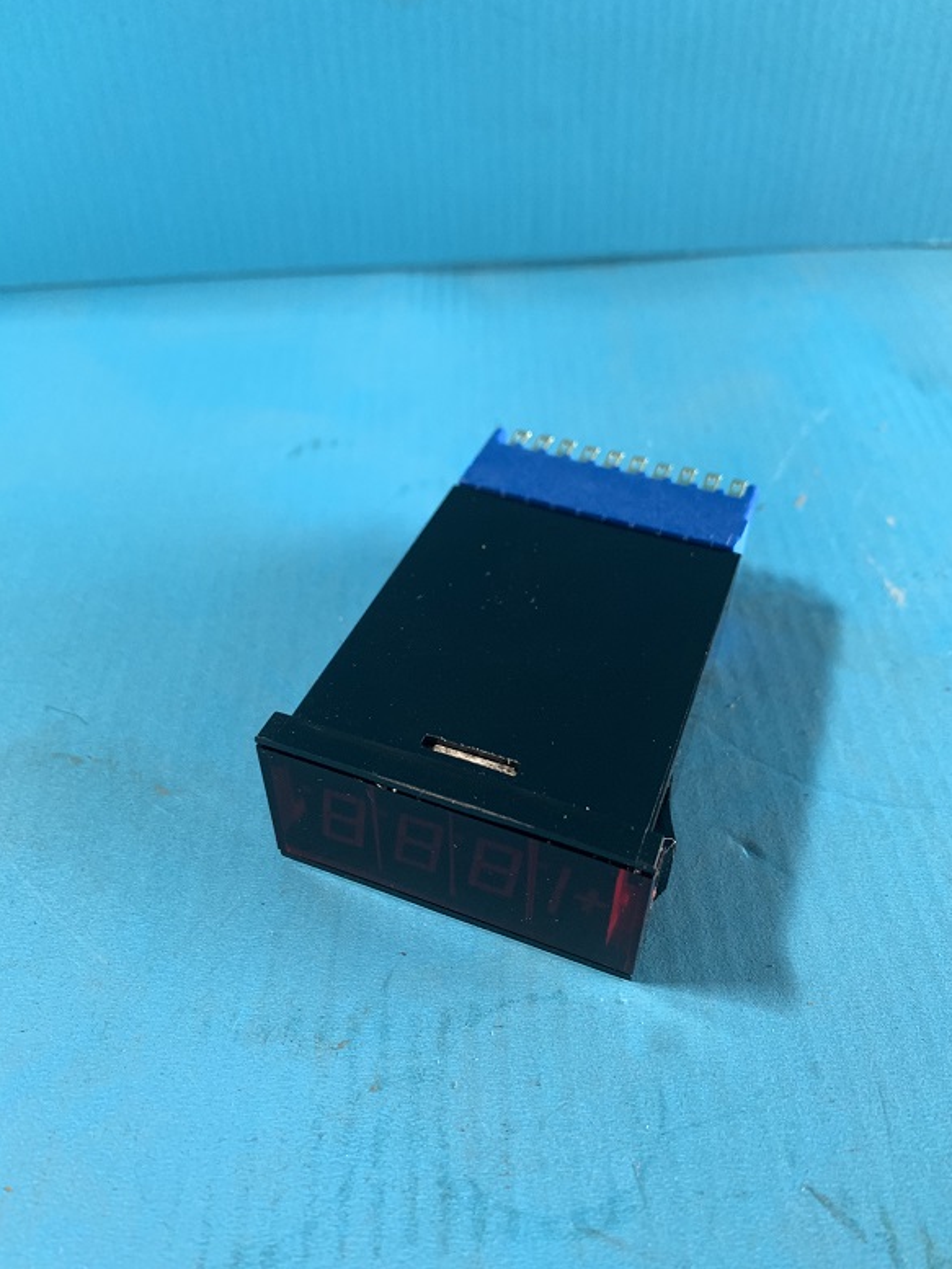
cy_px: 648
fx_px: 990
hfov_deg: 51.4
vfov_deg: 65.3
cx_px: 492
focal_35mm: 27
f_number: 1.8
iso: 250
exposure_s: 1/60
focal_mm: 4.25
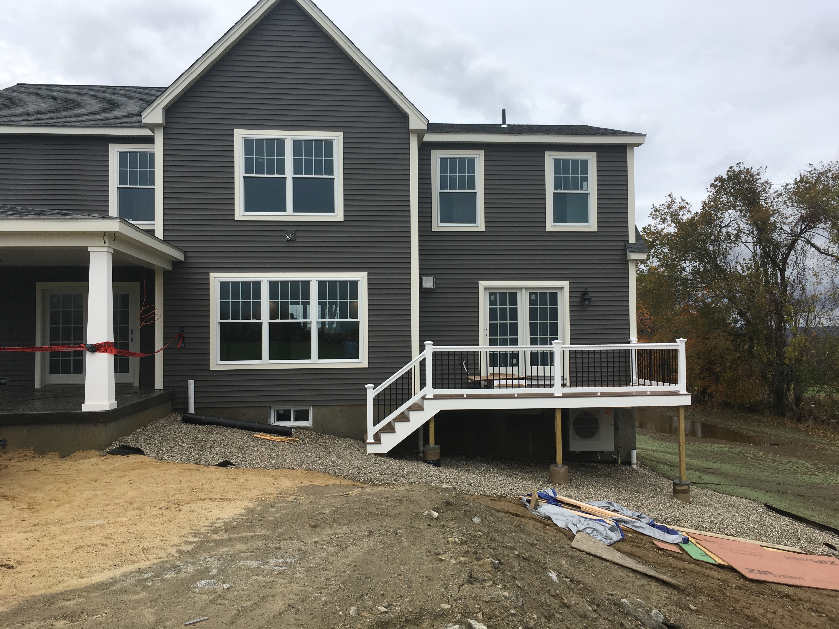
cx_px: 420
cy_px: 314
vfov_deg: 48.2
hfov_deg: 61.7
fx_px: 703
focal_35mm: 29
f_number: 2.2
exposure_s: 1/1083
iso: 25
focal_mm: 4.15
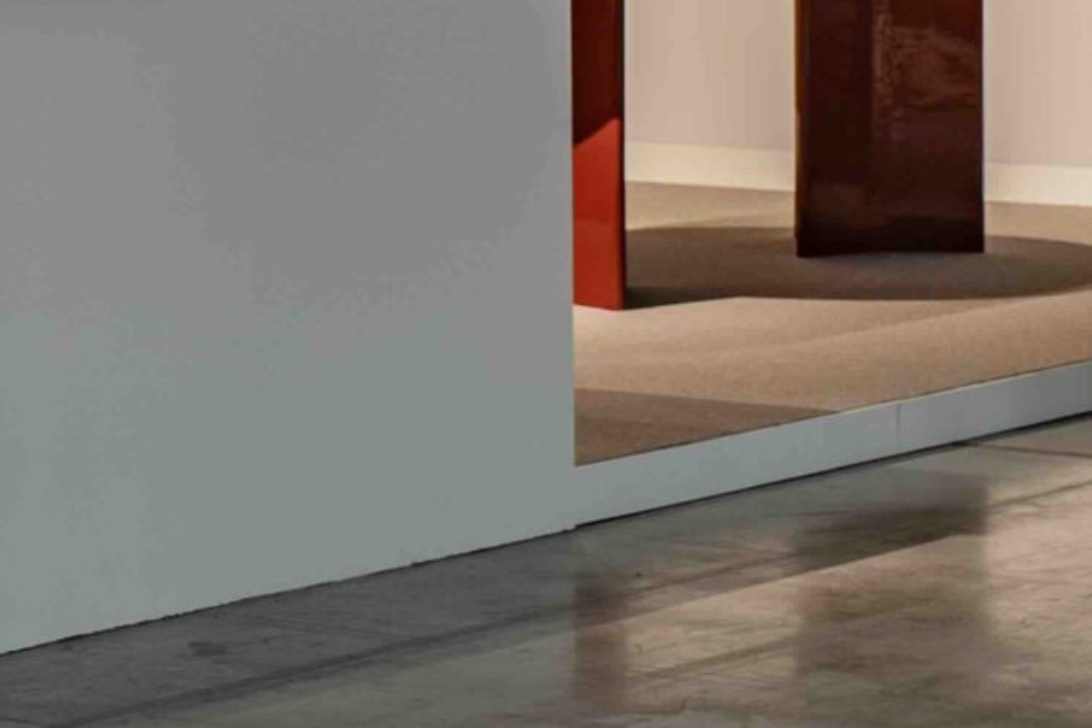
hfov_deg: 10.0
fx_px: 5884
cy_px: -572
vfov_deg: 6.9
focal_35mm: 194
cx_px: -968
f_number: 5.6
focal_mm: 48
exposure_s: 1/13
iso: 100
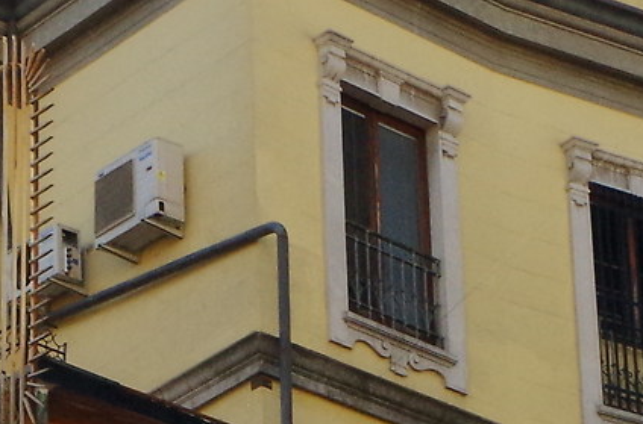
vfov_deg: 6.1
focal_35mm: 221
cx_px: 284
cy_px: 646
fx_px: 3936
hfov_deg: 9.3
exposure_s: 1/160
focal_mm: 26.25
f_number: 13
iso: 1250
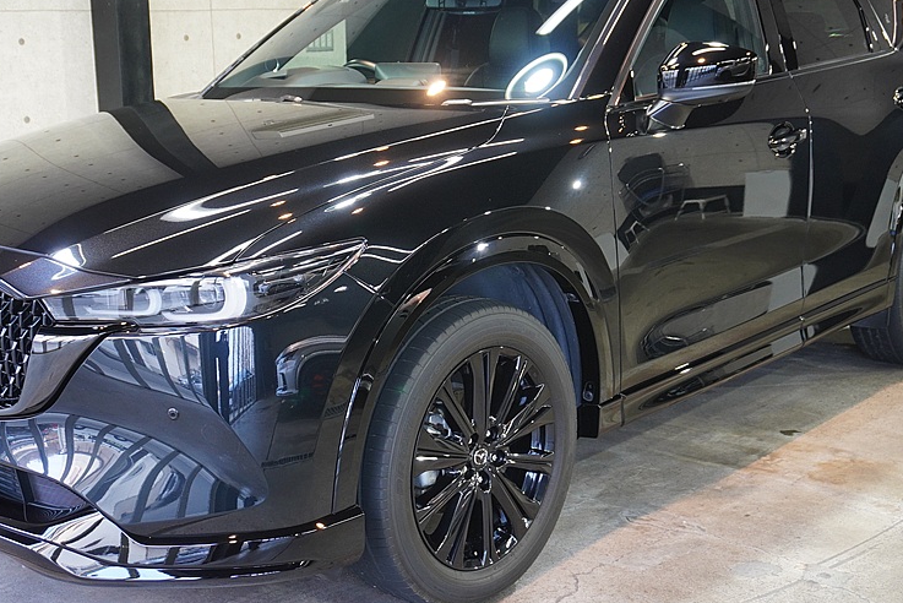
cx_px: 413
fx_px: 1255
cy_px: 243
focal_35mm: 50
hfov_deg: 39.6
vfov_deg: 27.0
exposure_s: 1/40
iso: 800
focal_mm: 24
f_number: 4.5
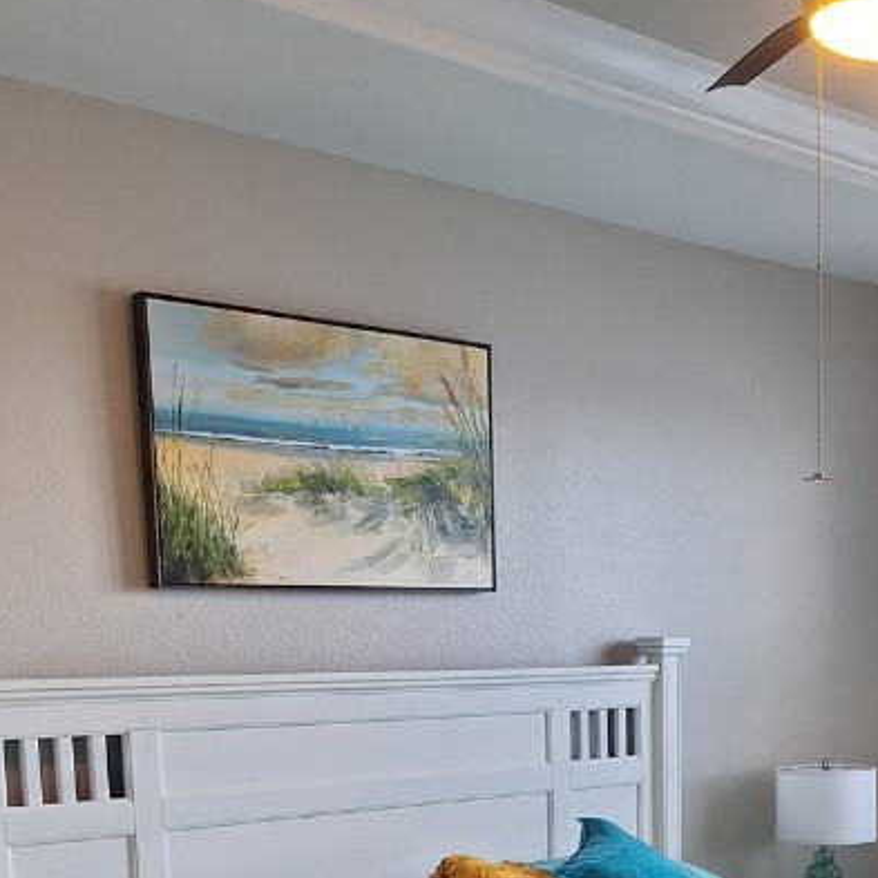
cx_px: 744
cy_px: 824
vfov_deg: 30.5
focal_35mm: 53
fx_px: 1521
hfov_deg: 31.1
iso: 40
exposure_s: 1/50
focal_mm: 5.54
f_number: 1.8
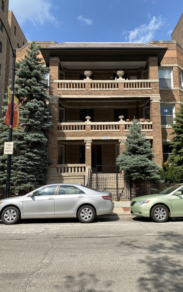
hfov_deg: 44.4
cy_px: 145
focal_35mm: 28
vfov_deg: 66.5
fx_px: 223
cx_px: 104
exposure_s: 1/2315
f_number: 1.8
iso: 32
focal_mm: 4.25
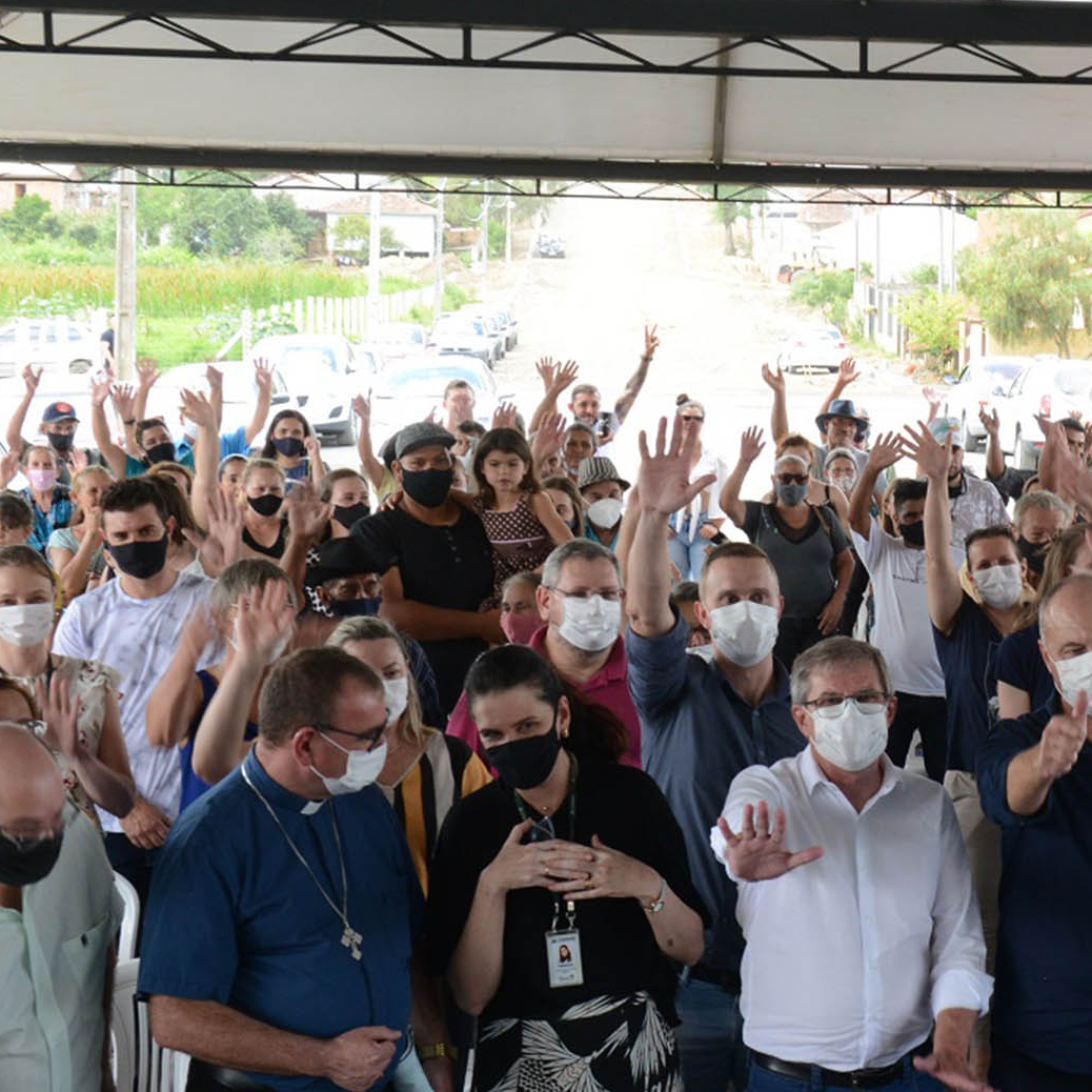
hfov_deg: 19.5
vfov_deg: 20.2
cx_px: 1134
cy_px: 503
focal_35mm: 86
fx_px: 3069
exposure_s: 1/60
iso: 800
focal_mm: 35
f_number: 10
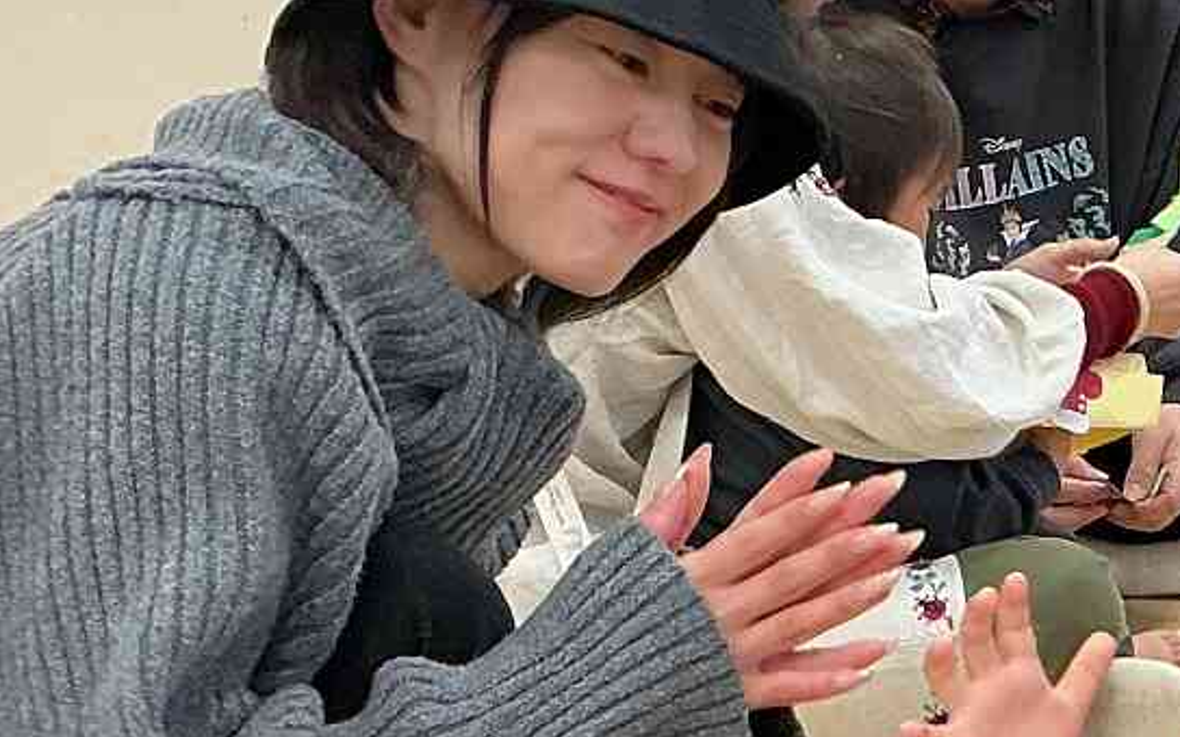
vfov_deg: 11.5
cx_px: 1265
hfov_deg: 17.7
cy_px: 525
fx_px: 3666
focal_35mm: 114
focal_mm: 3
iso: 64
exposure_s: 1/60
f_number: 1.8
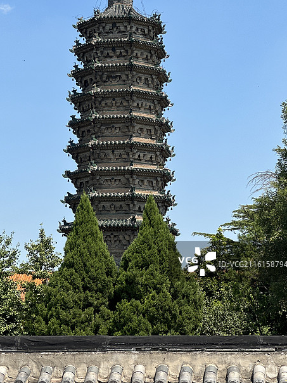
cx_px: 120
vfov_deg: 19.2
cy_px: 143
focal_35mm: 102
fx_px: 1128
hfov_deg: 14.5
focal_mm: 9
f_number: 2.8
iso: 32
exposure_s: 1/708
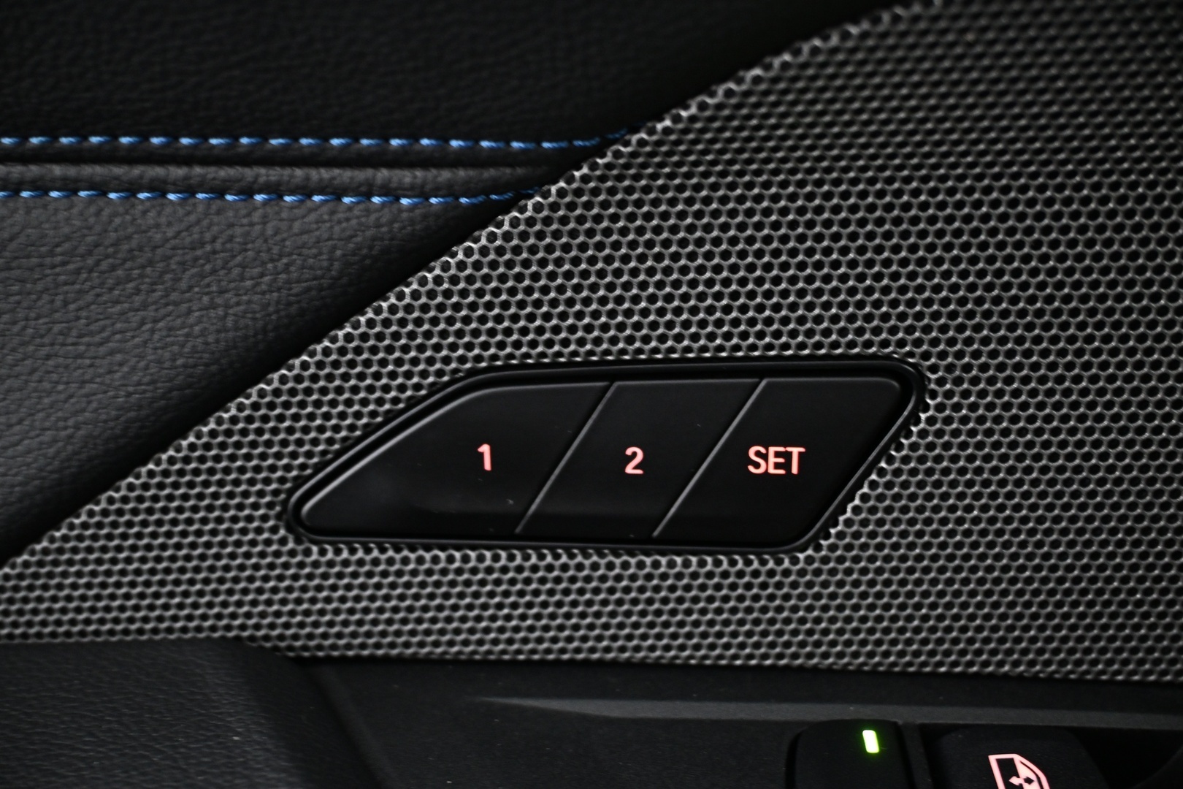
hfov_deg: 51.3
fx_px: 1232
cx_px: 592
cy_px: 394
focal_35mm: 38
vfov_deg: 35.5
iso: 1600
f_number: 4.2
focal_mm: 25
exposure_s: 1/10
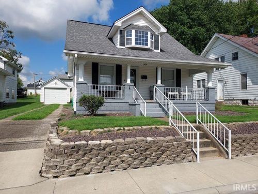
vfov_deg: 56.8
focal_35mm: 24
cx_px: 129
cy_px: 97
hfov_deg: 71.6
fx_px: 179
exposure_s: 1/1640
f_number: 1.8
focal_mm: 4.6
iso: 40
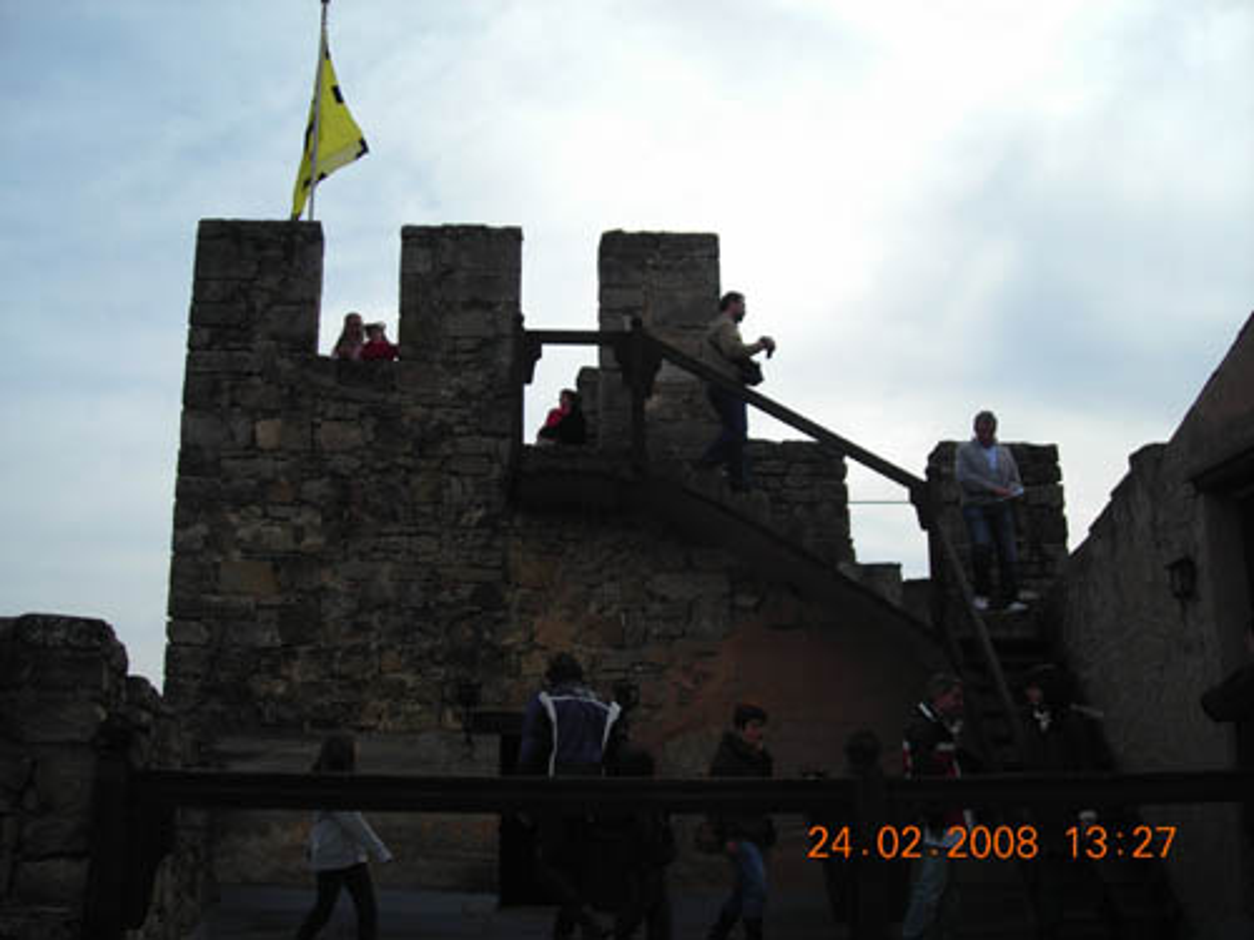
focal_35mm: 38
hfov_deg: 49.0
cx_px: 627
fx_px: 1377
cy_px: 470
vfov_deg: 37.7
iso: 50
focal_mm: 6.3
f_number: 6.4
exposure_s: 1/276
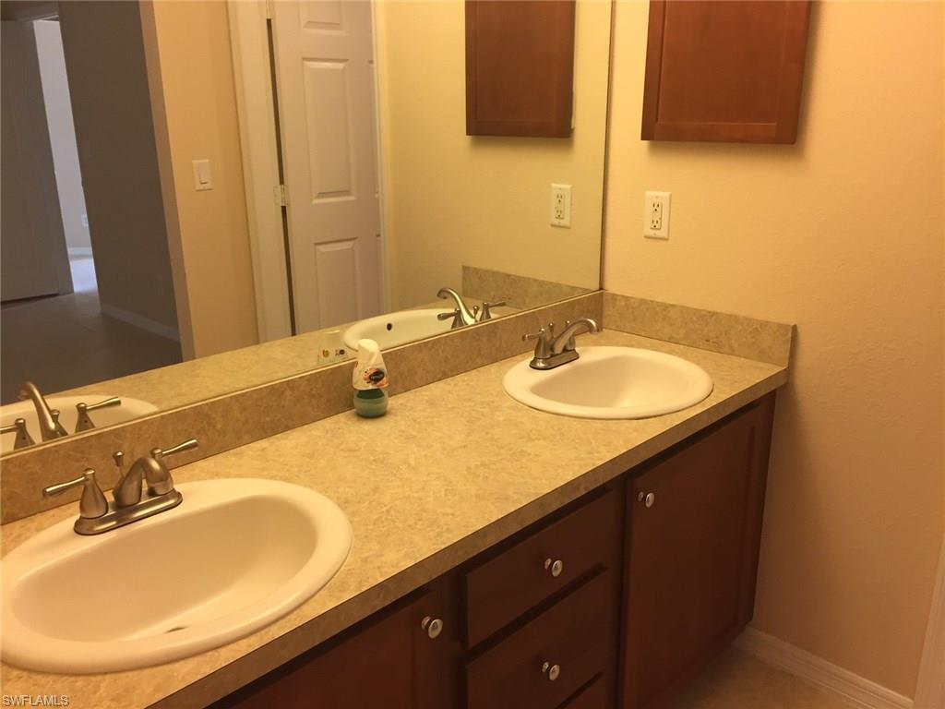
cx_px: 472
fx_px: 792
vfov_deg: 48.2
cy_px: 354
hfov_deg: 61.7
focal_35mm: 29
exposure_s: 1/30
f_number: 2.2
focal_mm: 4.15
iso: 80
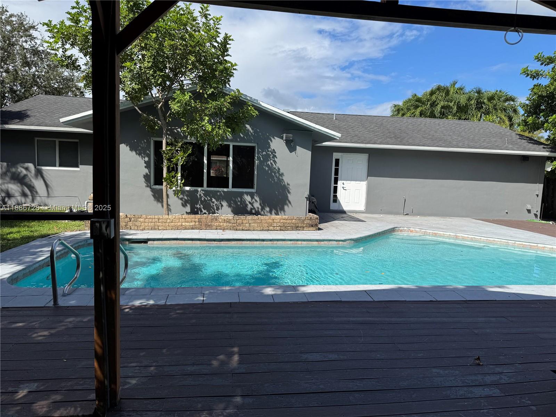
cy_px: 208
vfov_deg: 56.8
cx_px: 278
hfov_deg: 71.6
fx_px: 385
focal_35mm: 24
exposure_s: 1/4950
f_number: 1.78
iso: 80
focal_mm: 6.76
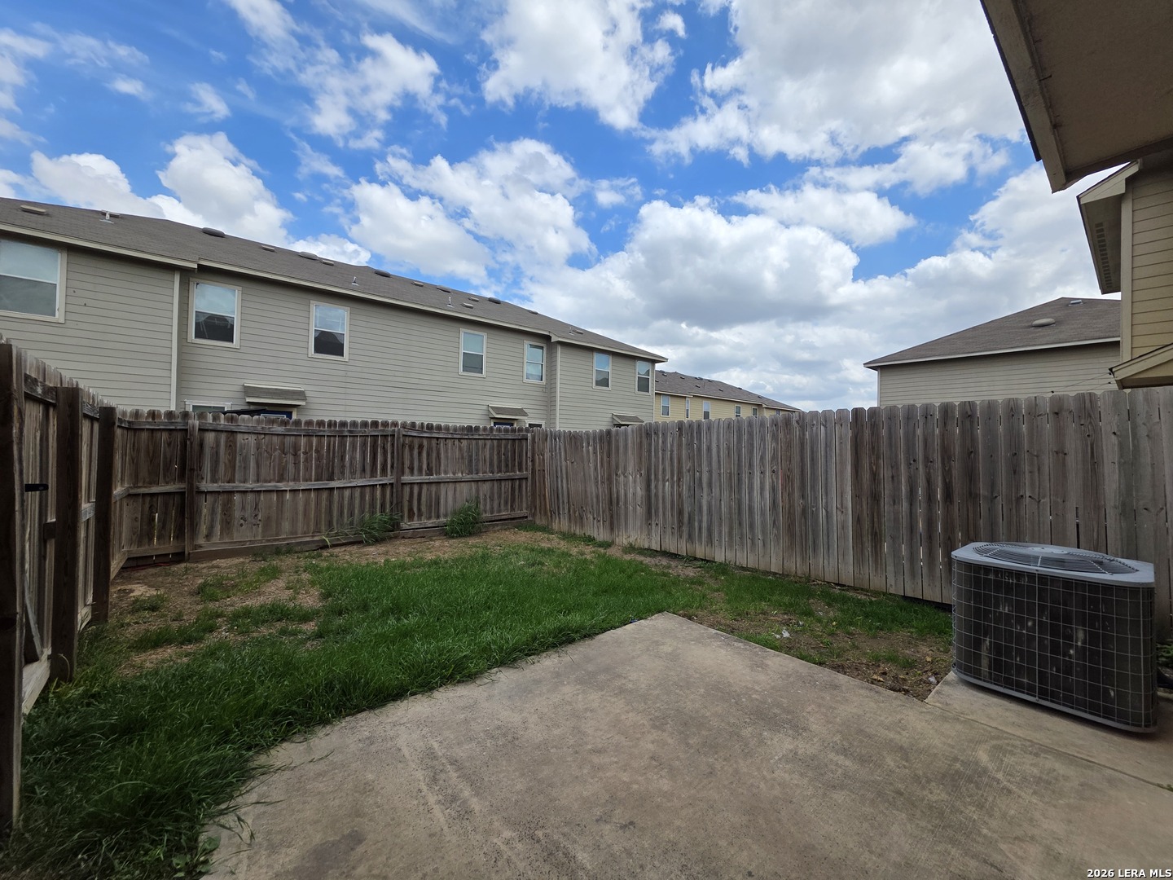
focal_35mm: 13
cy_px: 440
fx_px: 441
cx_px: 586
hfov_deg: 106.2
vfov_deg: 89.9
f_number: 1.9
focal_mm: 2.2
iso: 40
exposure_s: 1/2359
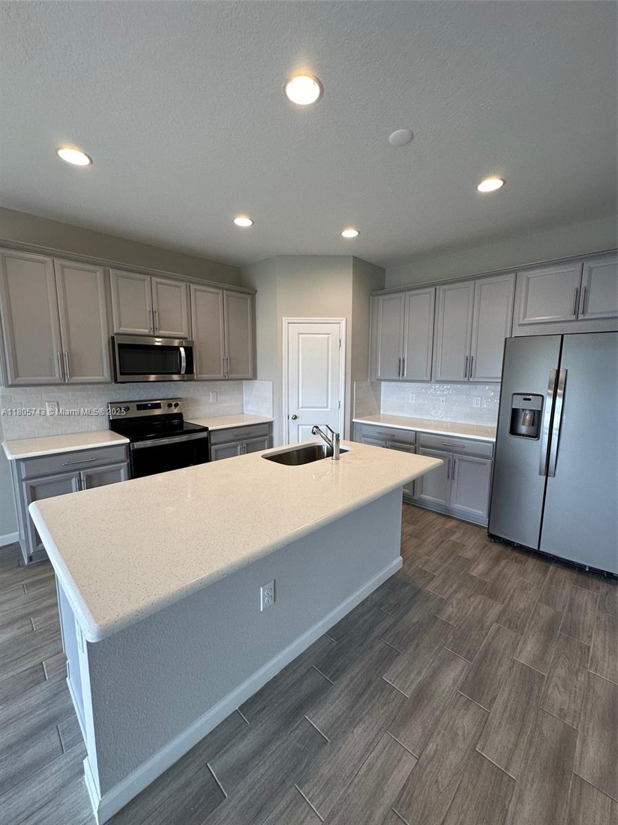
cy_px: 412
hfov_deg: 85.7
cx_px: 309
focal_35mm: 14
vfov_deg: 102.1
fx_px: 333
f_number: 2.2
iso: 125
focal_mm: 2.22
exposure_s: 1/120
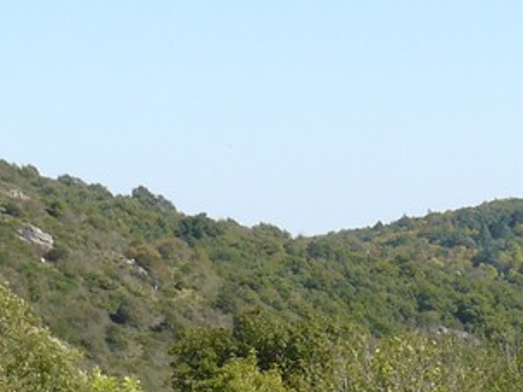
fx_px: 2296
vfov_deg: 9.6
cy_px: 532
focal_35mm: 152
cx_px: 497
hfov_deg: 12.9
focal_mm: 6
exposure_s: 1/250
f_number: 5.6
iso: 100
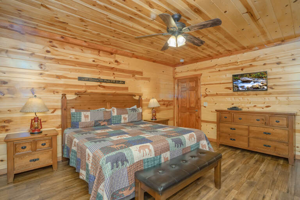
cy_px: 100
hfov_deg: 96.7
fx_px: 133
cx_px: 150
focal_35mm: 16
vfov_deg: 73.7
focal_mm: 16
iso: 1000
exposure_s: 1/80
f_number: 7.1
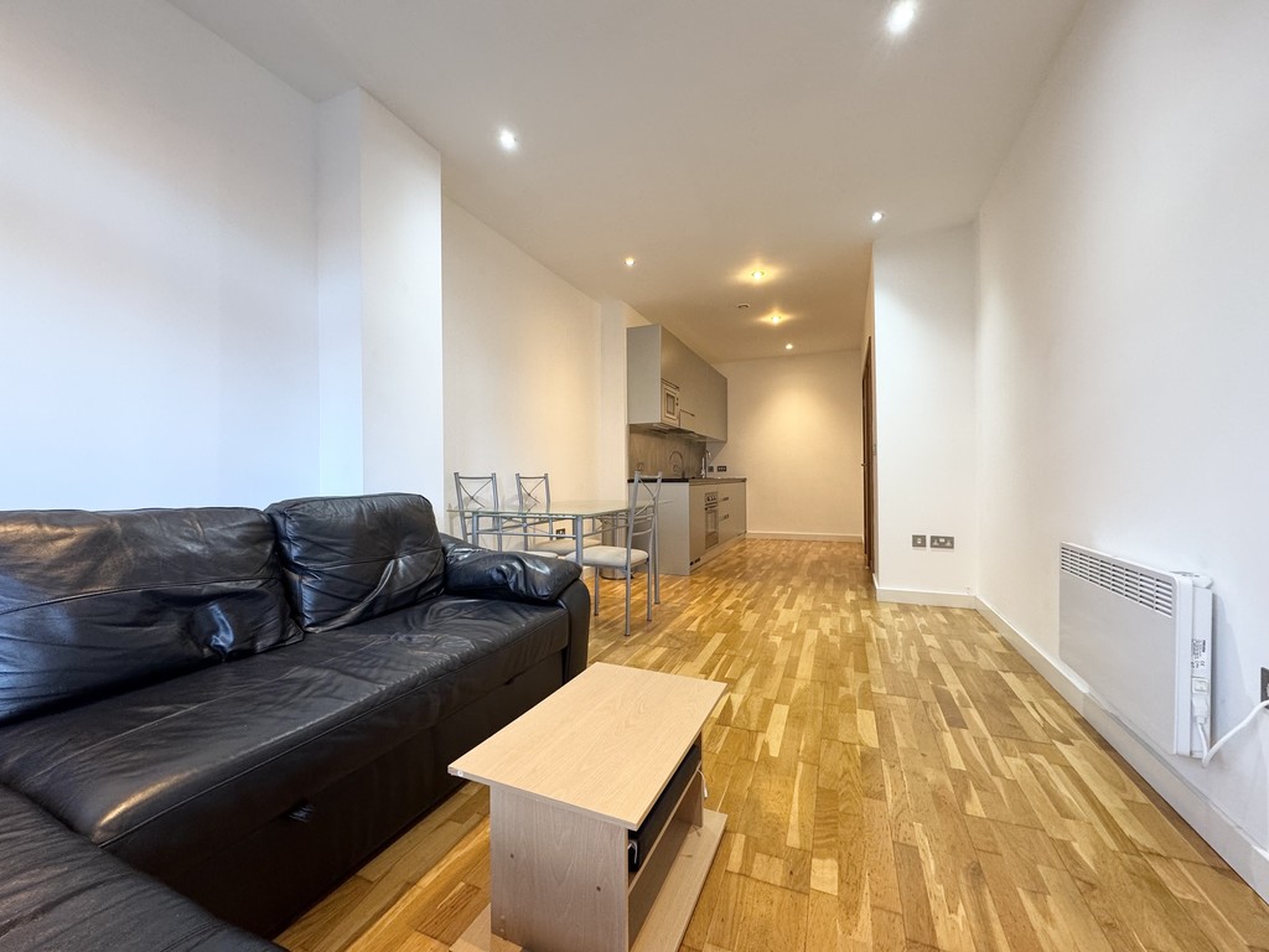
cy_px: 476
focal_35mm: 14
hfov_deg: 102.1
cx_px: 634
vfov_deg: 85.7
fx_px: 513
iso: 200
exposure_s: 1/50
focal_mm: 2.22
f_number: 2.2
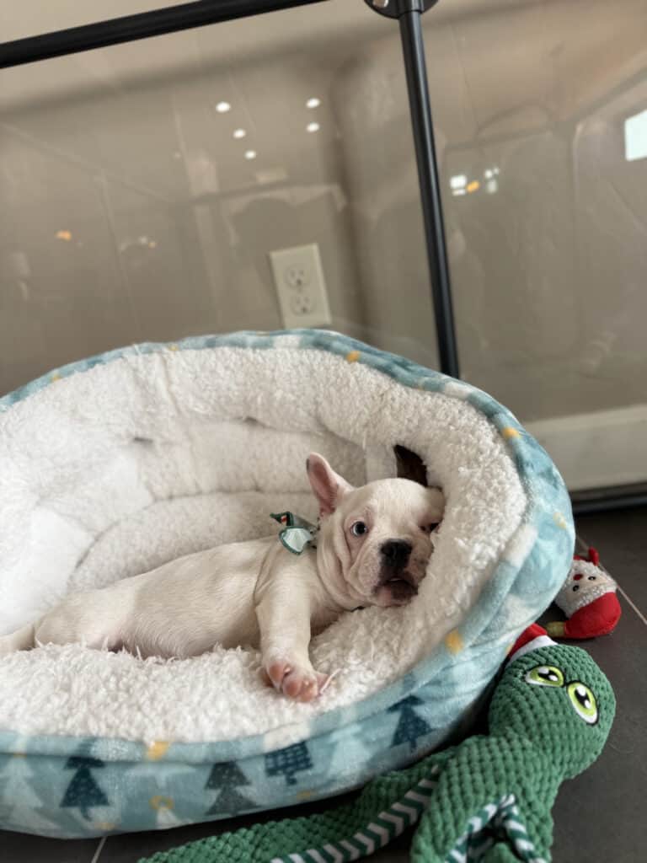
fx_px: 598
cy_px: 432
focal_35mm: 24
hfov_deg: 56.8
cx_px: 324
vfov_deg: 71.6
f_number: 1.78
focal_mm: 6.76
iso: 160
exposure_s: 1/60
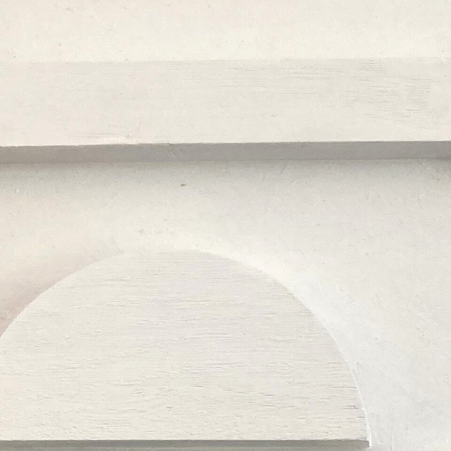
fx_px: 1533
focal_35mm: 104
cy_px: 730
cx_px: 425
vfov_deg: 15.1
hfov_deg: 16.5
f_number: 1.8
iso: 80
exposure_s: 1/84
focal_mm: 3.99
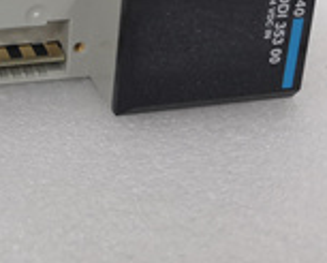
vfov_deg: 17.7
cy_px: 37
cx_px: -51
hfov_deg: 20.9
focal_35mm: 86
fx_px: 834
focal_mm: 3.95
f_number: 1.8
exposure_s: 1/33.3
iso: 160
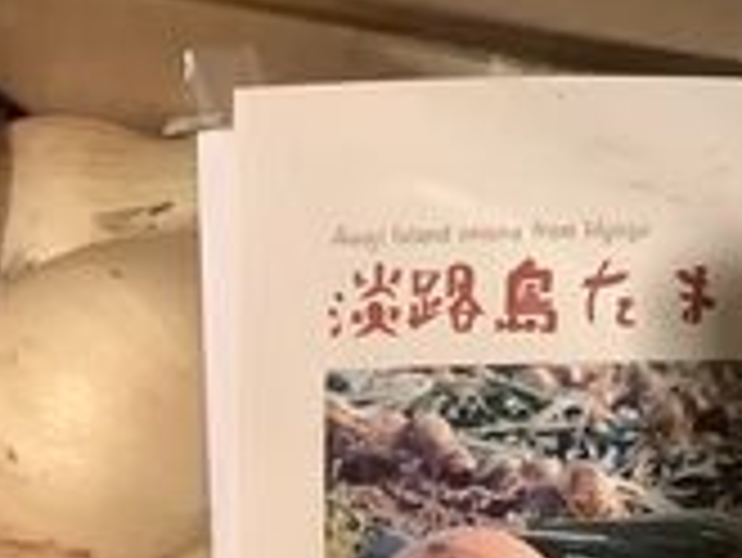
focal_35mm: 75
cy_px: 450
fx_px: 1609
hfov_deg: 24.1
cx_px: -90
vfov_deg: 19.5
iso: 320
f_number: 2.4
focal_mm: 3.3
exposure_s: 1/33
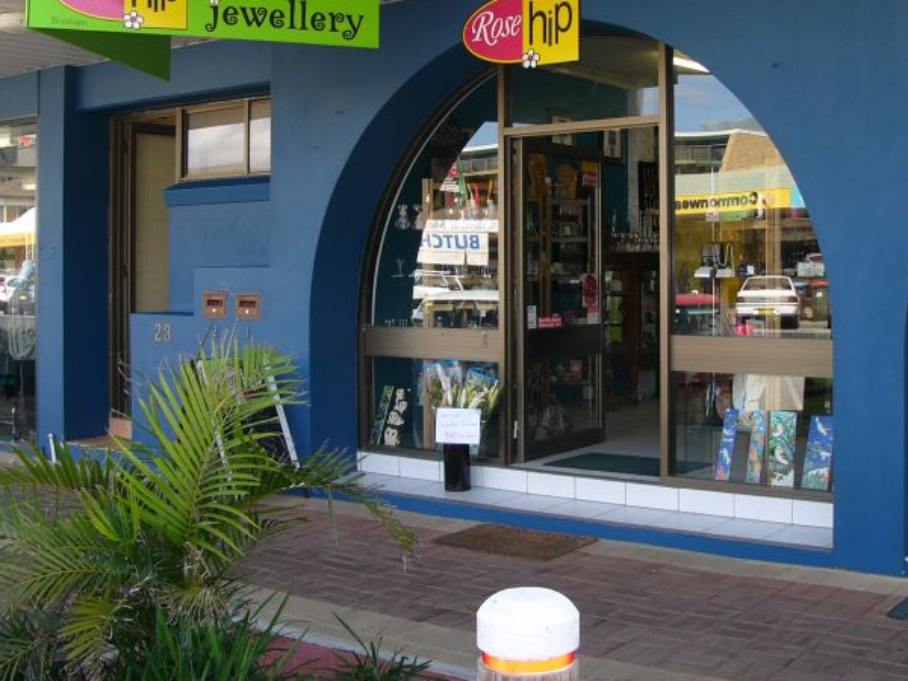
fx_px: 1259
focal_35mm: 48
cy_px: 233
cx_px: 502
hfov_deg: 39.6
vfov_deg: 30.1
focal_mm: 6
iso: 50
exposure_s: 1/125
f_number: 2.8
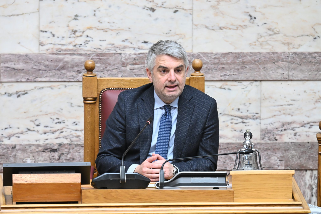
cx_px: 160
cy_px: 107
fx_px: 3744
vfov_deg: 3.3
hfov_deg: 4.9
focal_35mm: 420
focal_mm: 420
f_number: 6
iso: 5600
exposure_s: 1/250
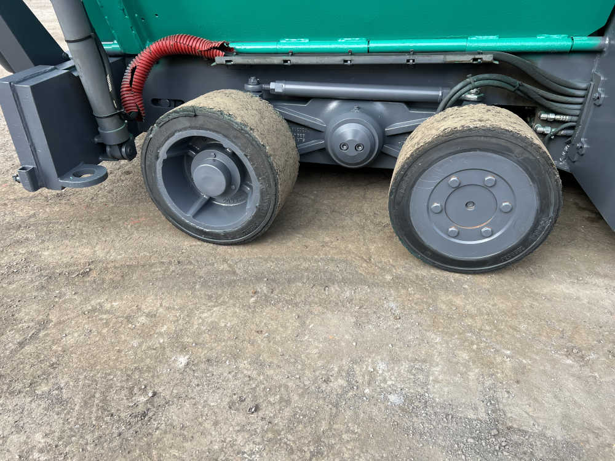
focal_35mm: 26
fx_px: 462
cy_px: 230
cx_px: 308
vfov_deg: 53.1
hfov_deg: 67.3
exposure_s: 1/1224
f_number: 1.5
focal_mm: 5.7
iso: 50
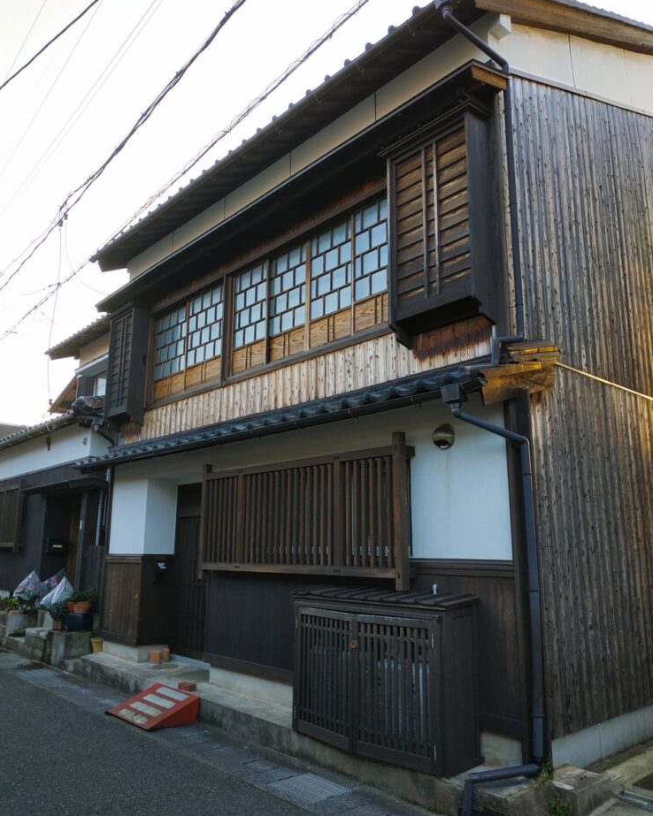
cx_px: 317
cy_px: 417
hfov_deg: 54.9
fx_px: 628
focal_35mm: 26
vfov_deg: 66.0
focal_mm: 3.94
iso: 250
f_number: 1.9
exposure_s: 1/409
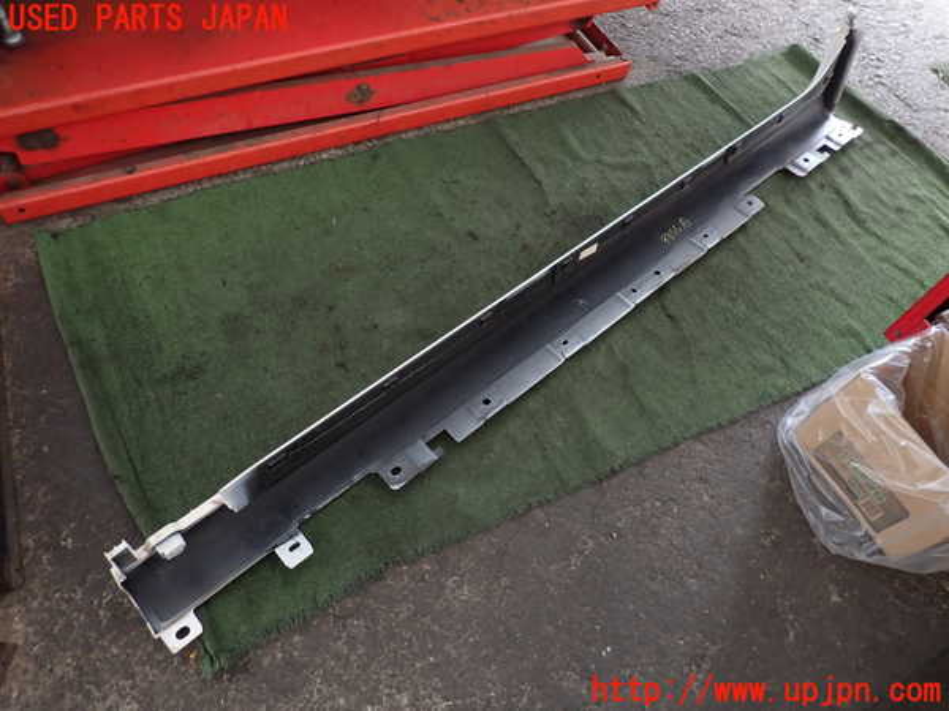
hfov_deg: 69.4
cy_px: 356
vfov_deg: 54.9
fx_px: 685
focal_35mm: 25
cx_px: 474
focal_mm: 4.5
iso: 200
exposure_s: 1/50
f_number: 2
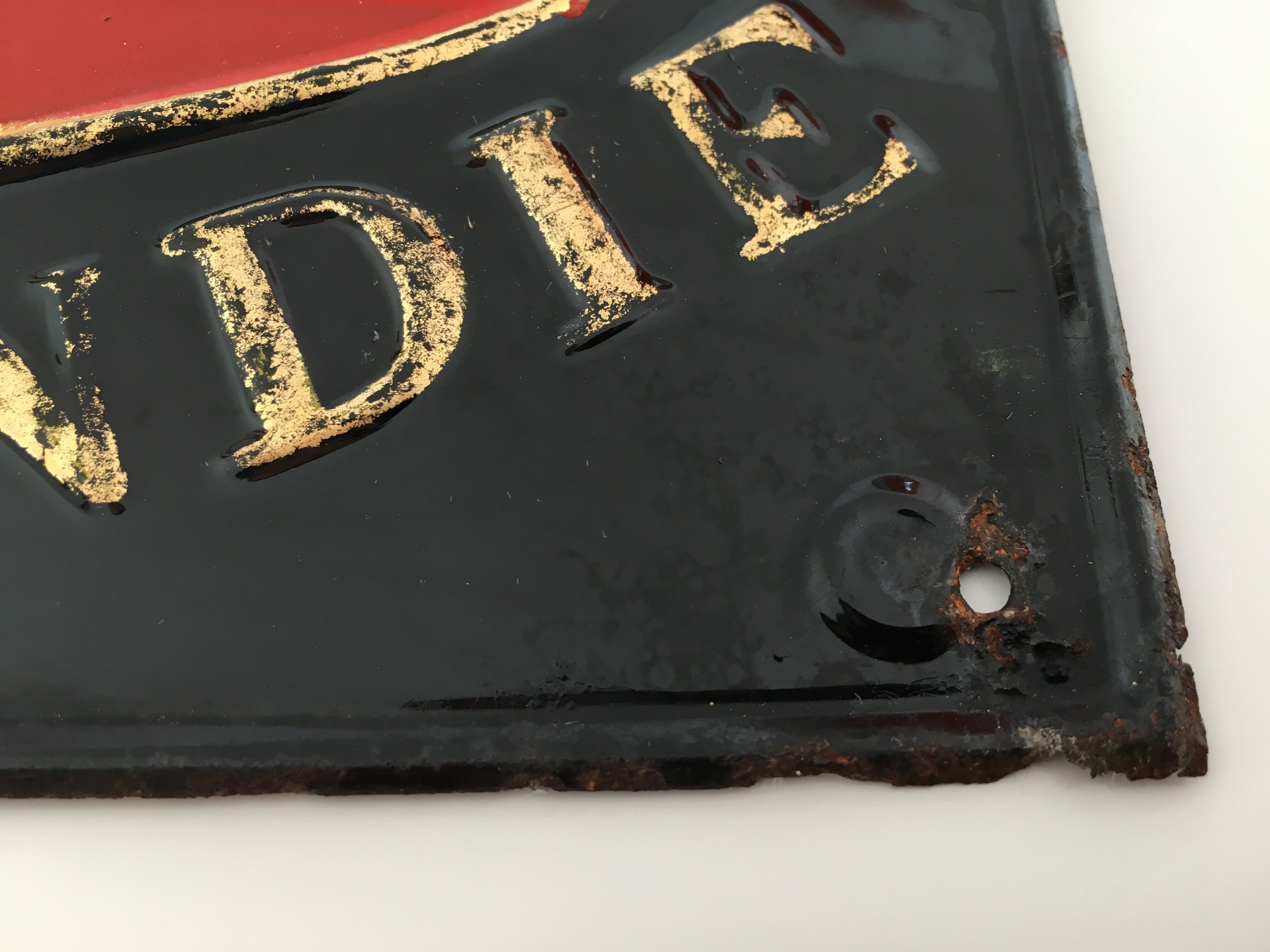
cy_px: 476
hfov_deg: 61.7
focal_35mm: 29
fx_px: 1064
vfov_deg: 48.2
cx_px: 635
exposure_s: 1/33
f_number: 2.2
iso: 64
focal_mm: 4.15
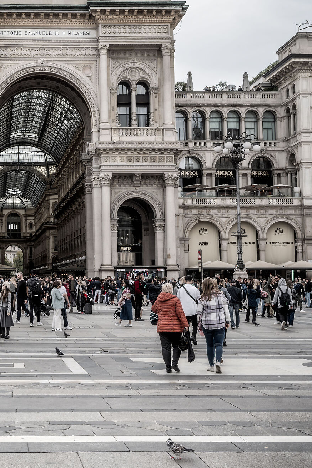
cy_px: 219
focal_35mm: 64
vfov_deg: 31.4
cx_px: 39
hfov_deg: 20.8
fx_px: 832
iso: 100
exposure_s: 1/200
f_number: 9
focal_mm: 35
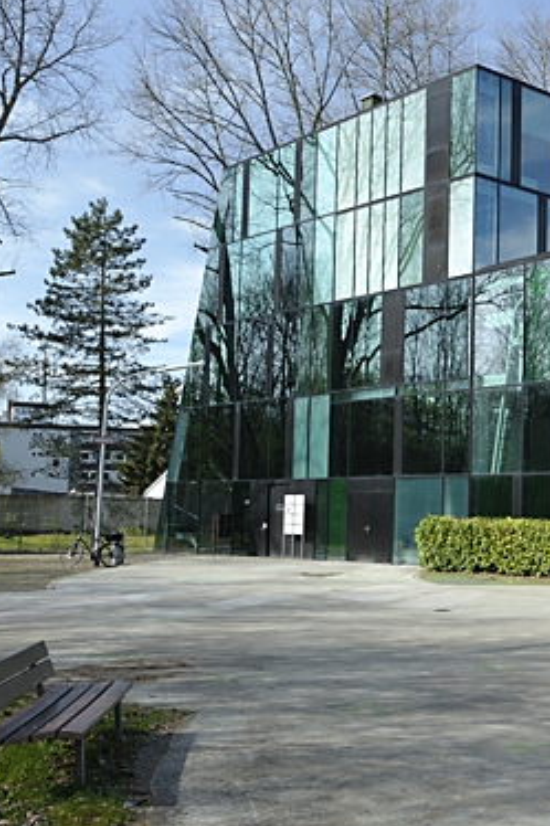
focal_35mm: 52
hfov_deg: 24.3
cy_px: 409
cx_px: 596
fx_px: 1193
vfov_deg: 38.2
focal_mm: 31
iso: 200
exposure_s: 1/40
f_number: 11
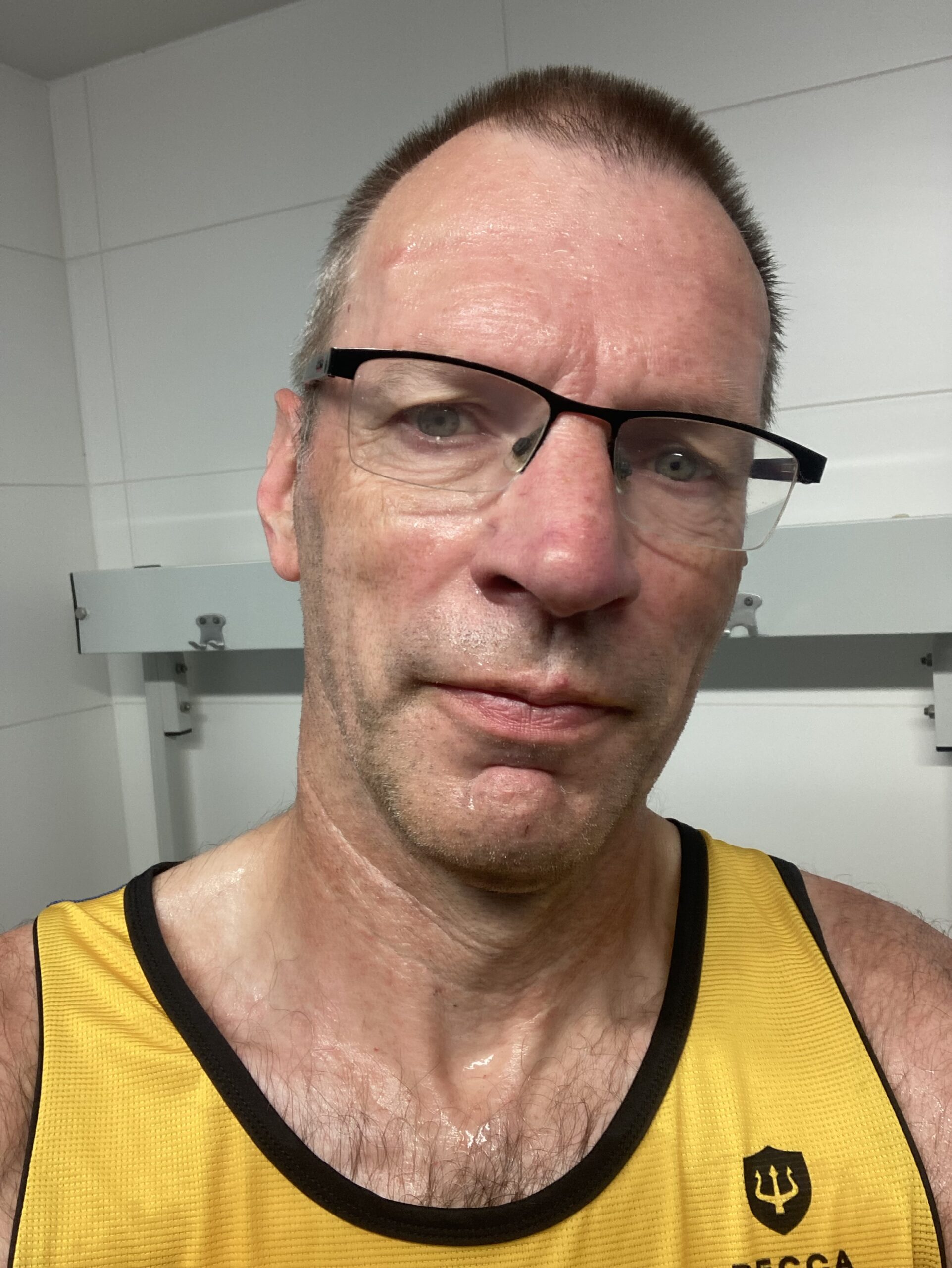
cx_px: 476
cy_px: 634
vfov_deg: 56.8
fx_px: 1172
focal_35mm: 32
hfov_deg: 44.2
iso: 80
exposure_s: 1/50
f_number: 2.2
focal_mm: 2.87
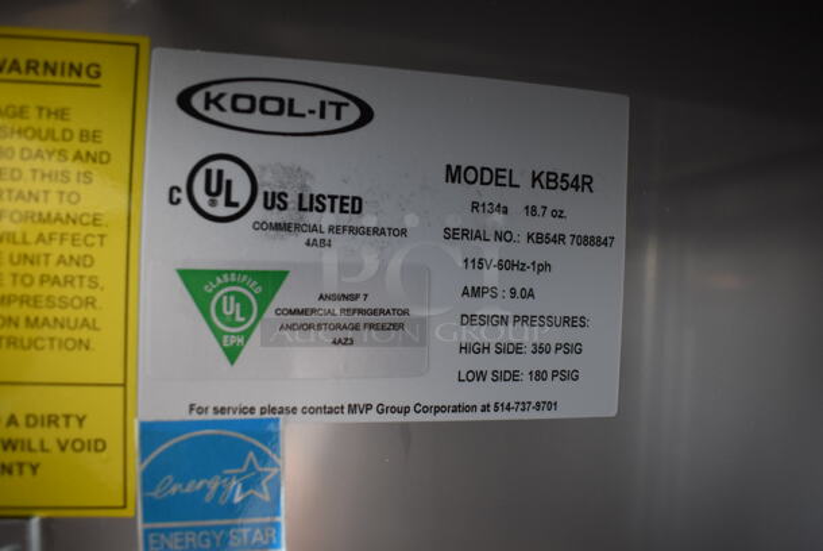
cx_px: 412
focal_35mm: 27
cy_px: 276
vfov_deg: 48.0
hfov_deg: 67.3
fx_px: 618
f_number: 4
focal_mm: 18
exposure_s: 1/60
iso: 1800
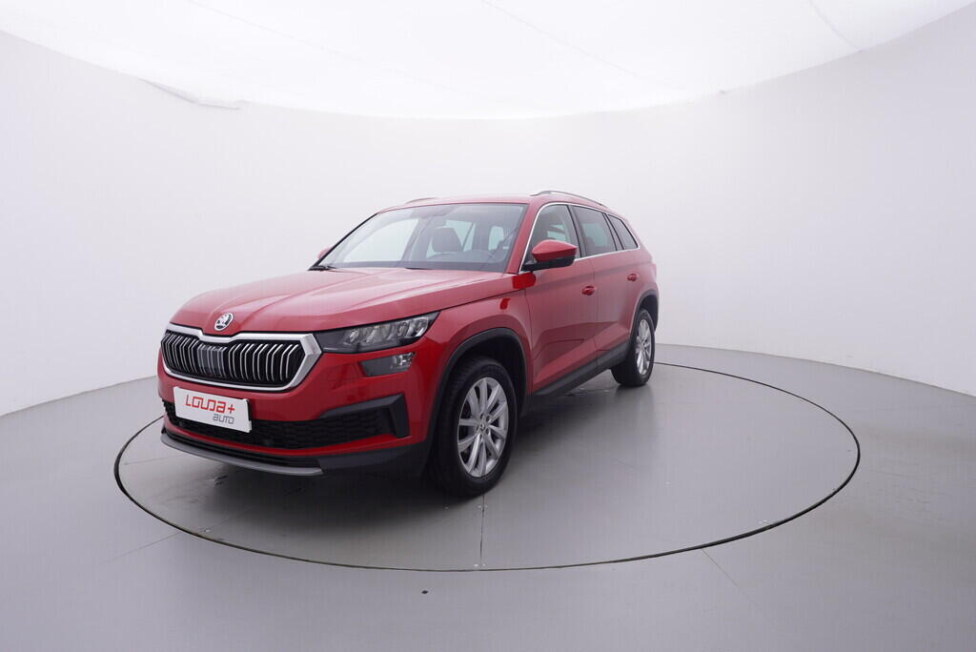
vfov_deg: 56.2
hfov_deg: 77.3
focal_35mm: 22
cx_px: 488
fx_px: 610
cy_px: 326
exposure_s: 1/80
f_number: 5
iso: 200
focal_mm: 15
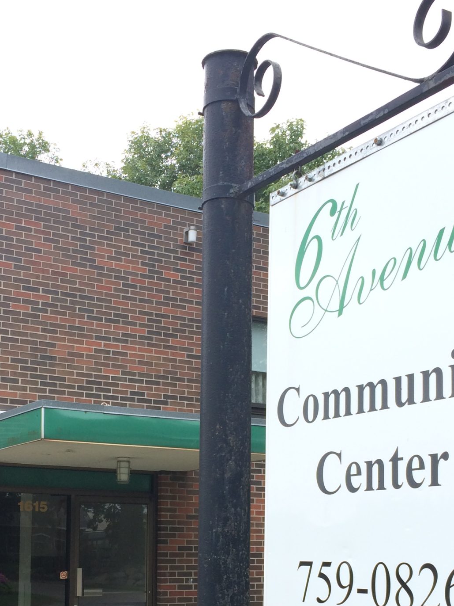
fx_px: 979
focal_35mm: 56
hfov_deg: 26.1
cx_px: 190
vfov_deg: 33.7
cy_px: 454
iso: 32
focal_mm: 4.12
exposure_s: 1/302
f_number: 2.2
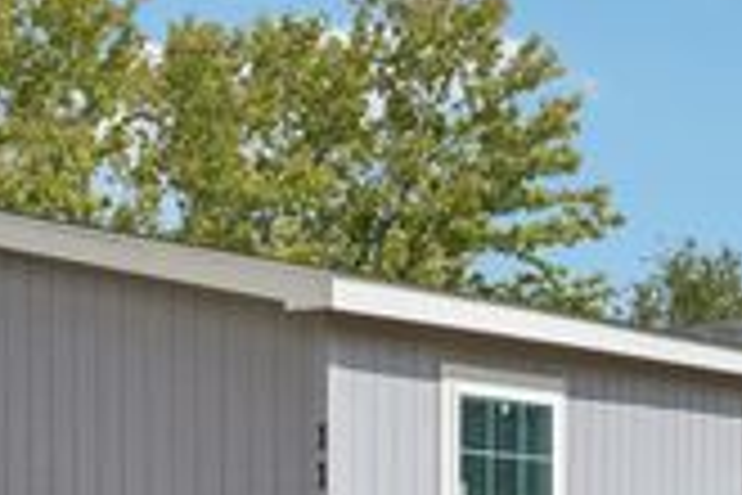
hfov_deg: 18.8
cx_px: 355
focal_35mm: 109
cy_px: 529
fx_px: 2246
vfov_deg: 12.4
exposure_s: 1/1000
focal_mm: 24
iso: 400
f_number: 8
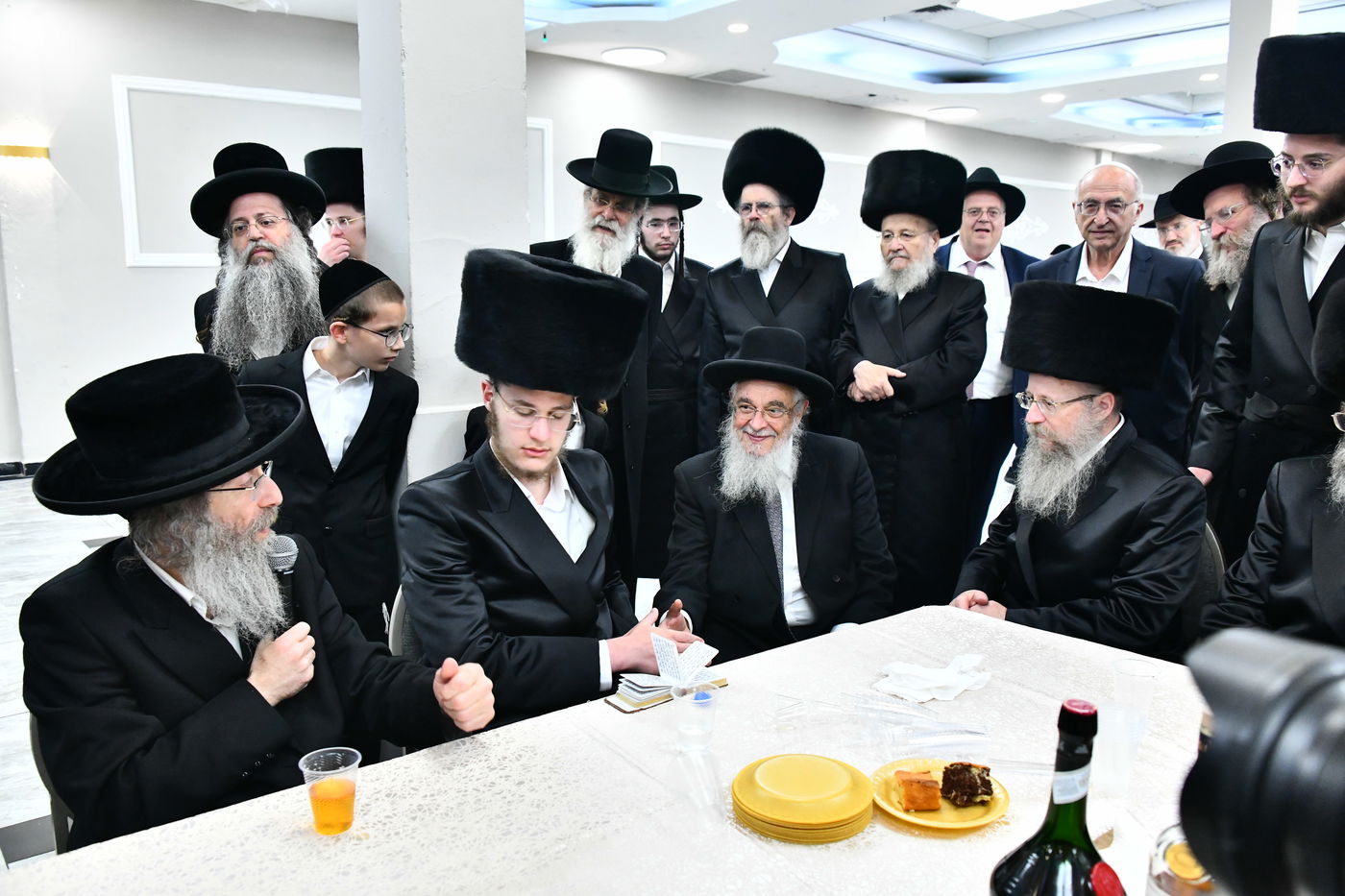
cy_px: 448
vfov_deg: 46.4
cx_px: 672
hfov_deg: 65.5
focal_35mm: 28
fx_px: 1046
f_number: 5.6
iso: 3200
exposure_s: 1/200
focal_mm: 28
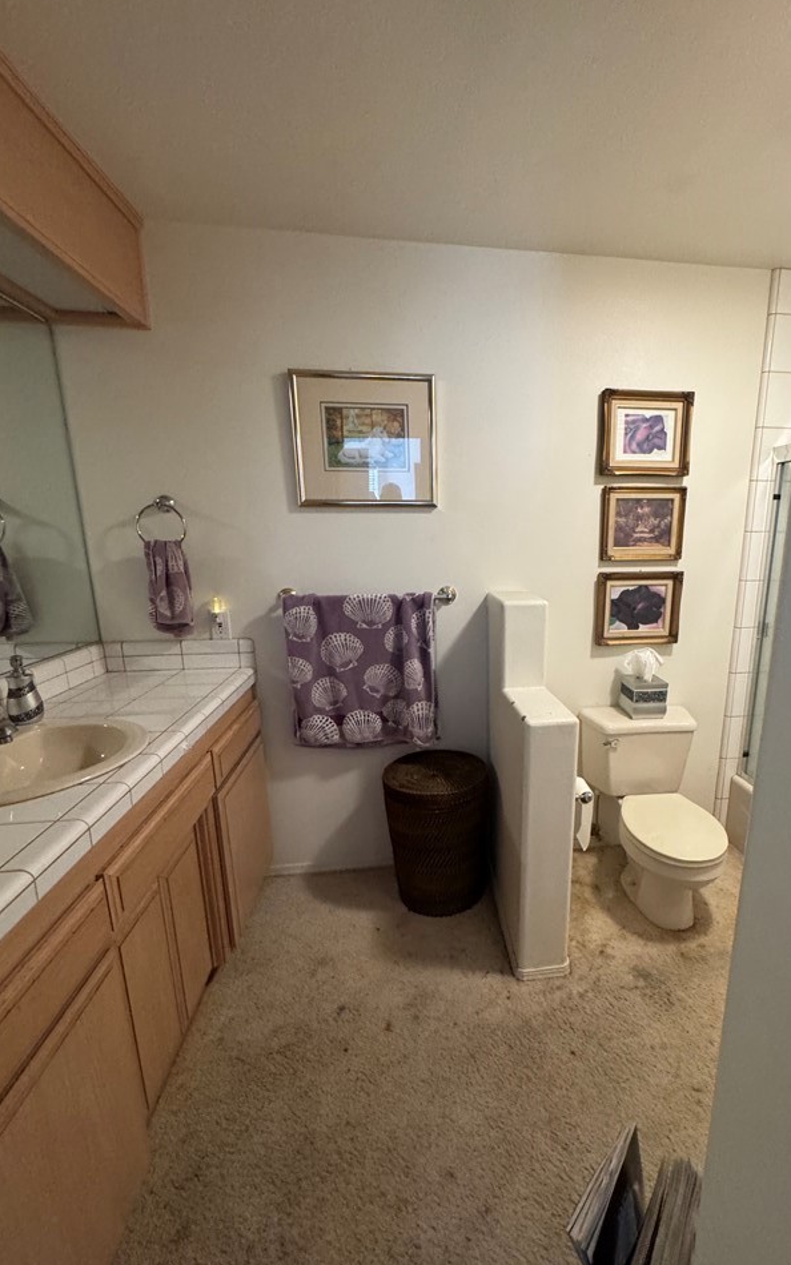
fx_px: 552
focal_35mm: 16
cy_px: 662
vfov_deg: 97.7
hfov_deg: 70.3
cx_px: 487
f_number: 2.2
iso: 640
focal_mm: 2.22
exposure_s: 1/60
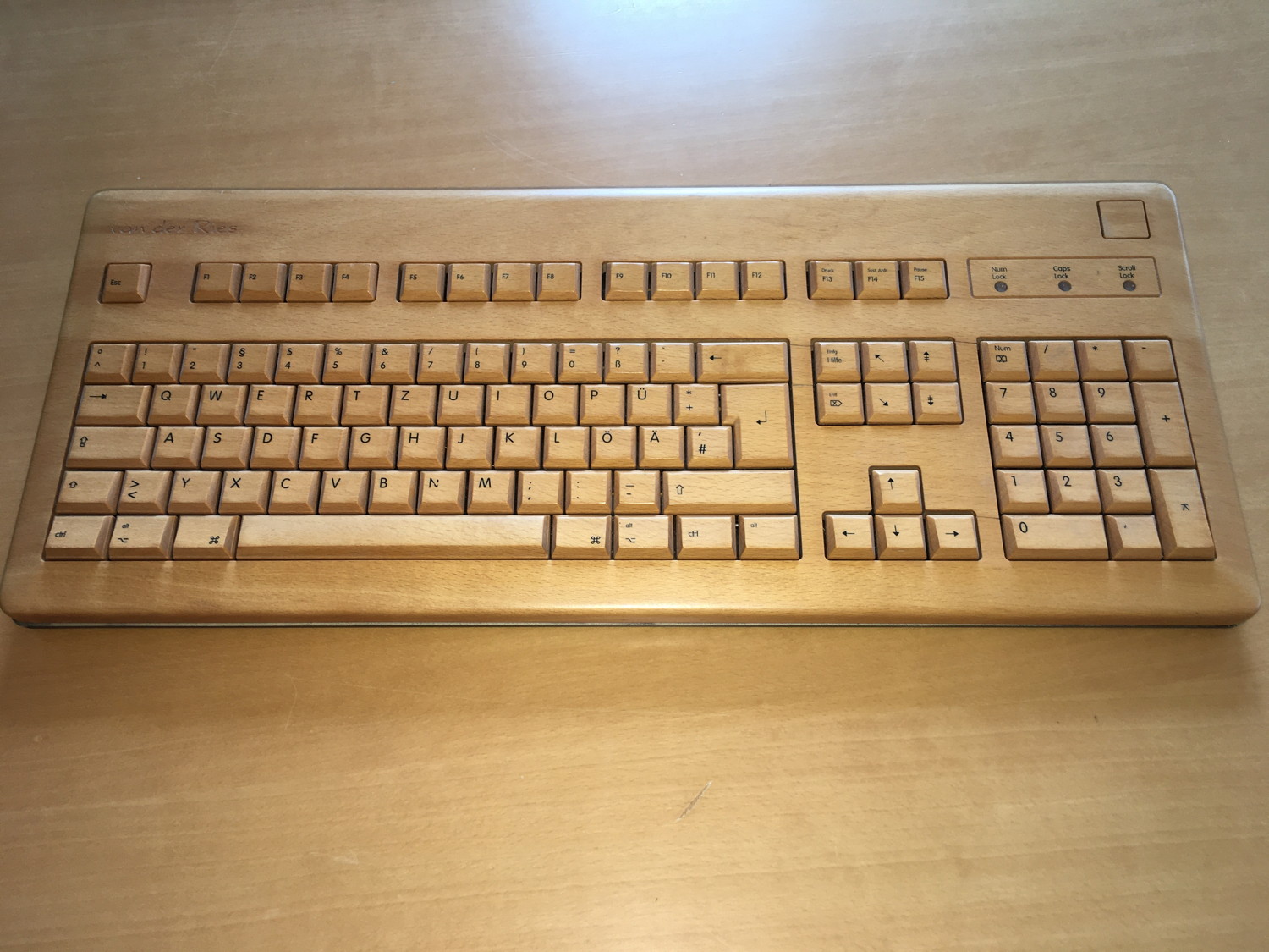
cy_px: 476
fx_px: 1063
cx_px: 634
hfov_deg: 61.7
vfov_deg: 48.2
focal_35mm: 29
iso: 25
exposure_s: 1/33
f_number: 2.2
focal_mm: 4.15
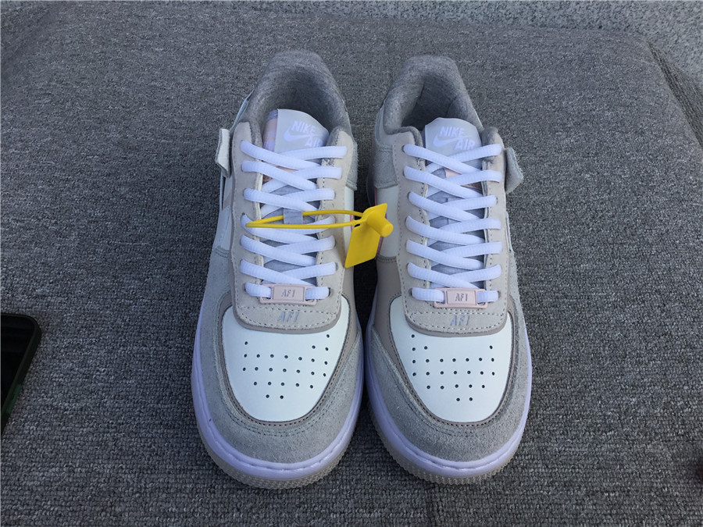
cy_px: 264
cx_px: 352
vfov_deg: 45.4
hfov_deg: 58.4
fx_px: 630
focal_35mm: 31
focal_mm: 3.3
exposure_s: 1/251
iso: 25
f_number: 2.4
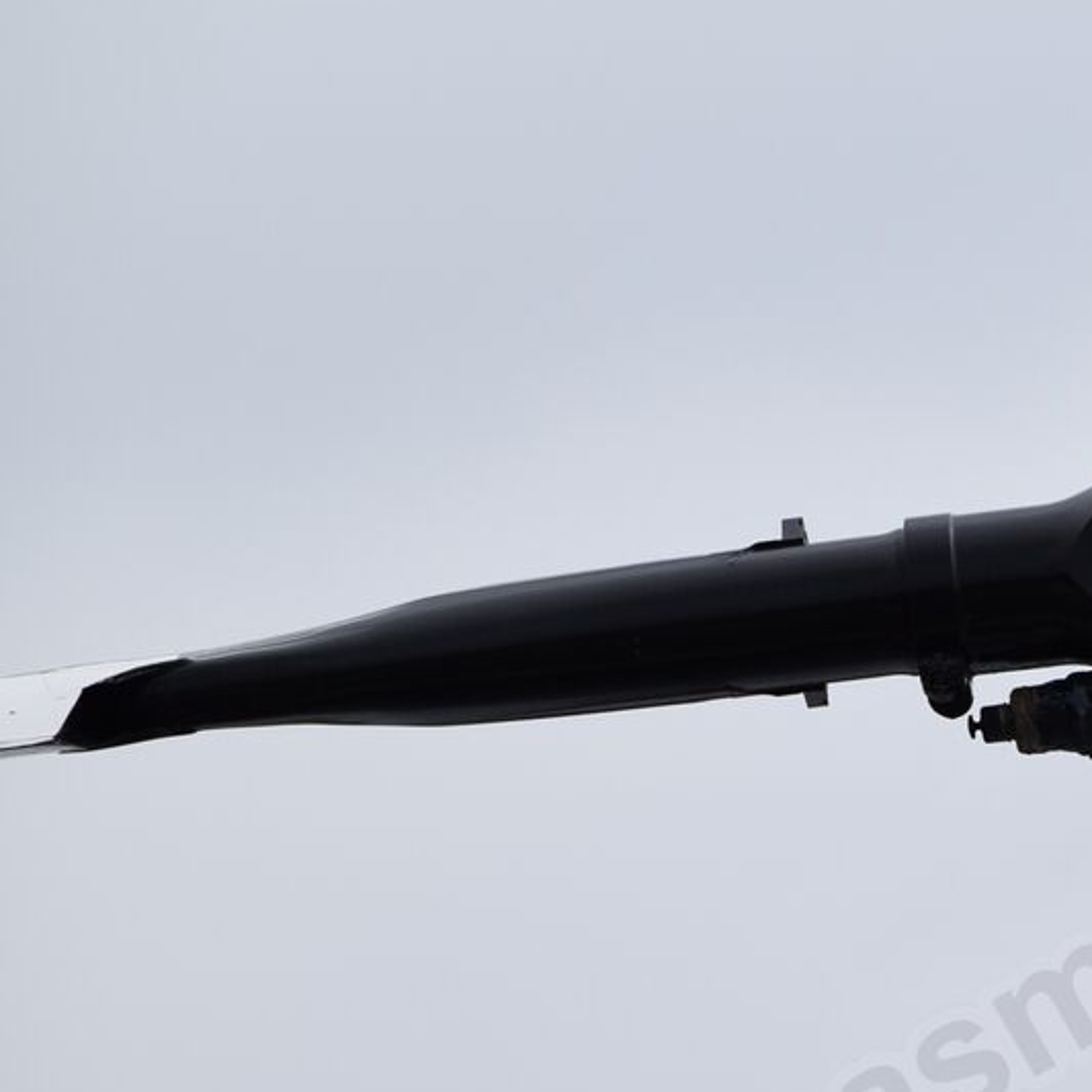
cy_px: 669
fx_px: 18595
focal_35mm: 521
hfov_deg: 3.4
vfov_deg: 3.4
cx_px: 1213
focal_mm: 170
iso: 200
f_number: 8
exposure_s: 1/1000
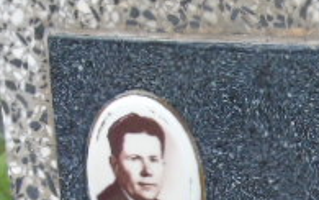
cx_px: 494
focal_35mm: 494
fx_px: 4296
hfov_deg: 4.2
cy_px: 387
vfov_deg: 2.6
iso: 320
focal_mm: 25
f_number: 4.7
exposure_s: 1/125
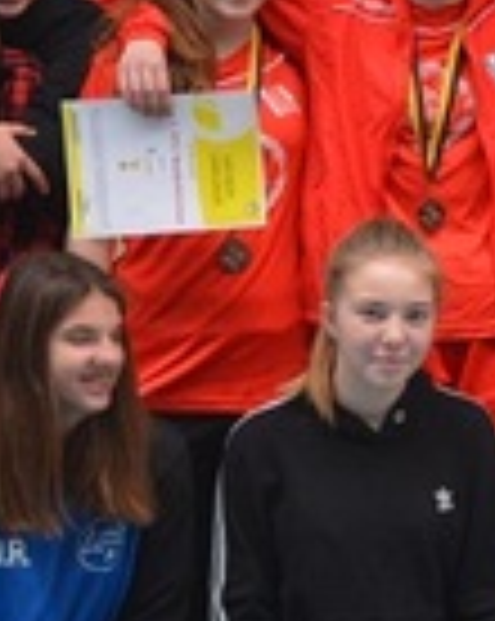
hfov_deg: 4.3
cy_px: 310
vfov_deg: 5.4
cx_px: 812
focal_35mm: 357
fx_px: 6555
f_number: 5.6
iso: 1600
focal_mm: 55
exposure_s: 1/40
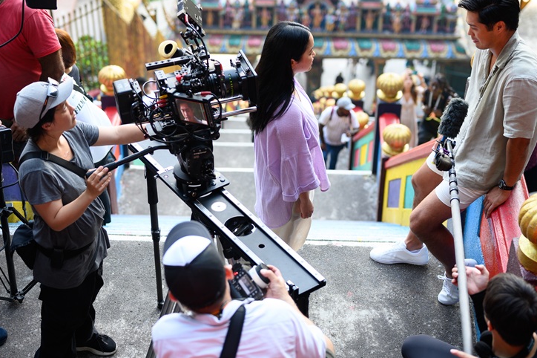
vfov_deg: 19.4
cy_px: 141
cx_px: 258
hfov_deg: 28.9
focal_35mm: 70
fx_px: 1044
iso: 160
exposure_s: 1/160
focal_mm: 50
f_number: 2.2
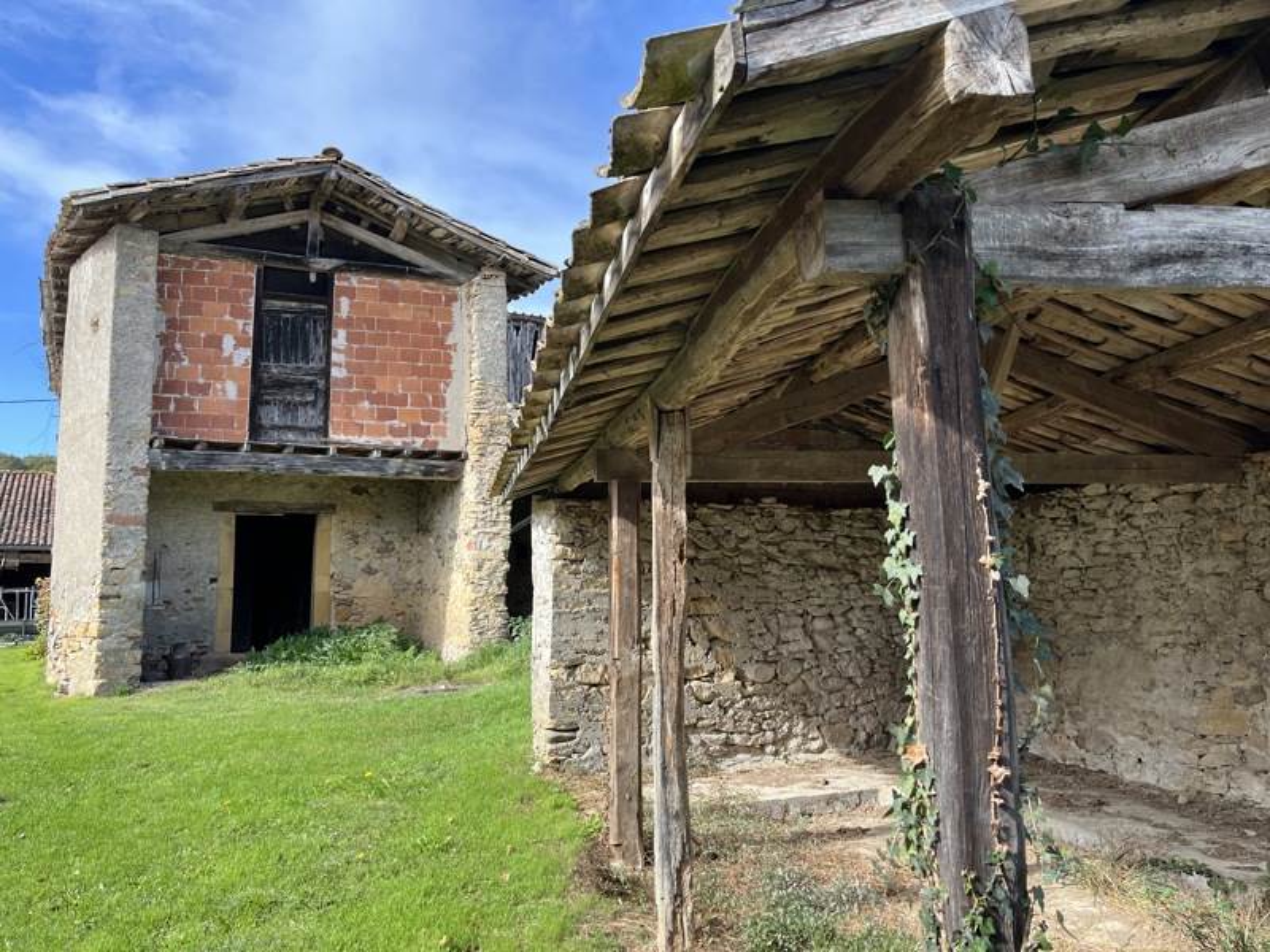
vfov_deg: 53.1
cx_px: 635
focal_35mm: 26
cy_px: 476
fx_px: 954
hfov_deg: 67.3
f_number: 1.6
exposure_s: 1/951
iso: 50
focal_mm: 5.1
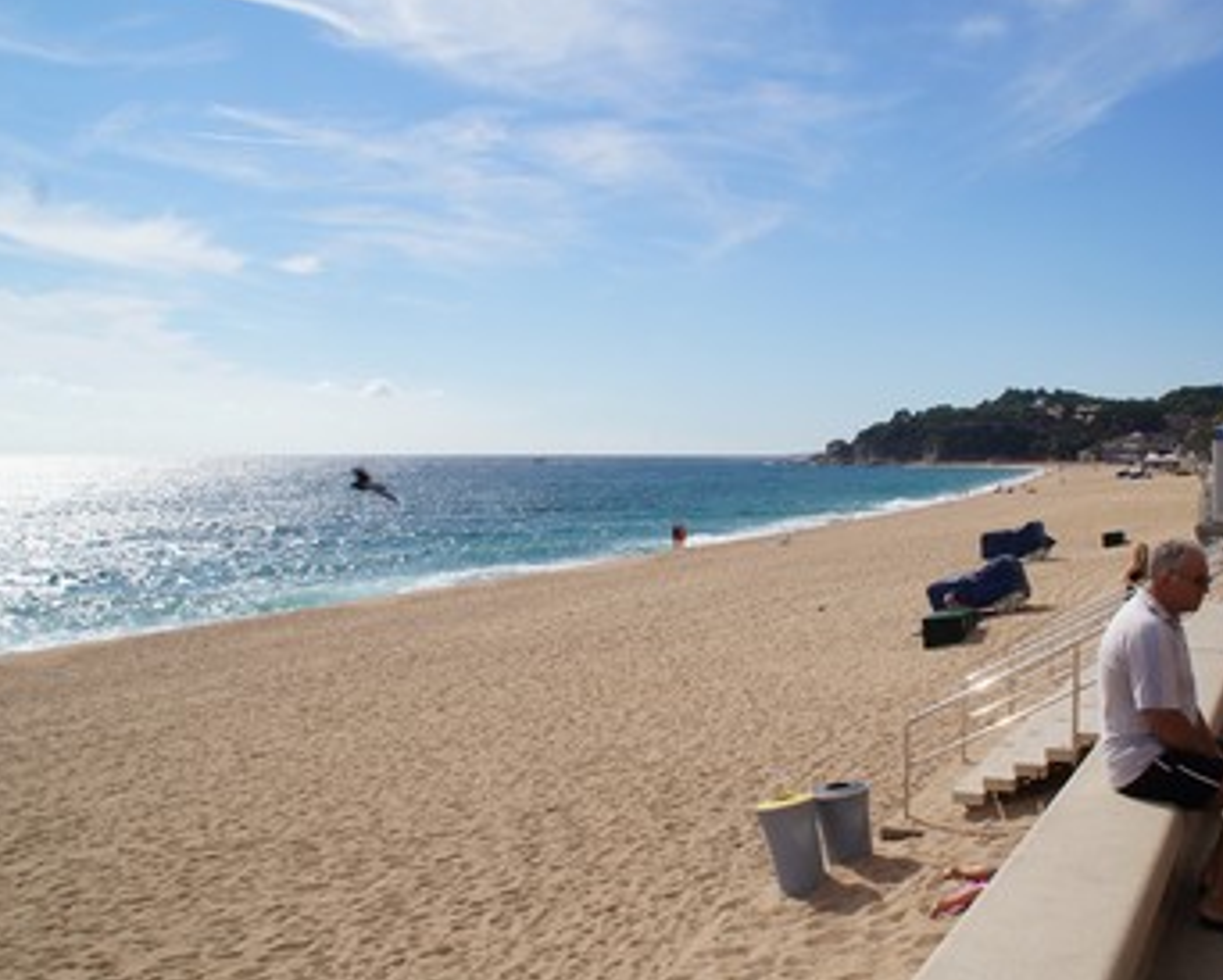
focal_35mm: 34
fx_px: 1231
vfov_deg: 43.4
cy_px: 503
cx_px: 780
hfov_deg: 52.1
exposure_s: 1/250
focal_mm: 18
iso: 100
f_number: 11
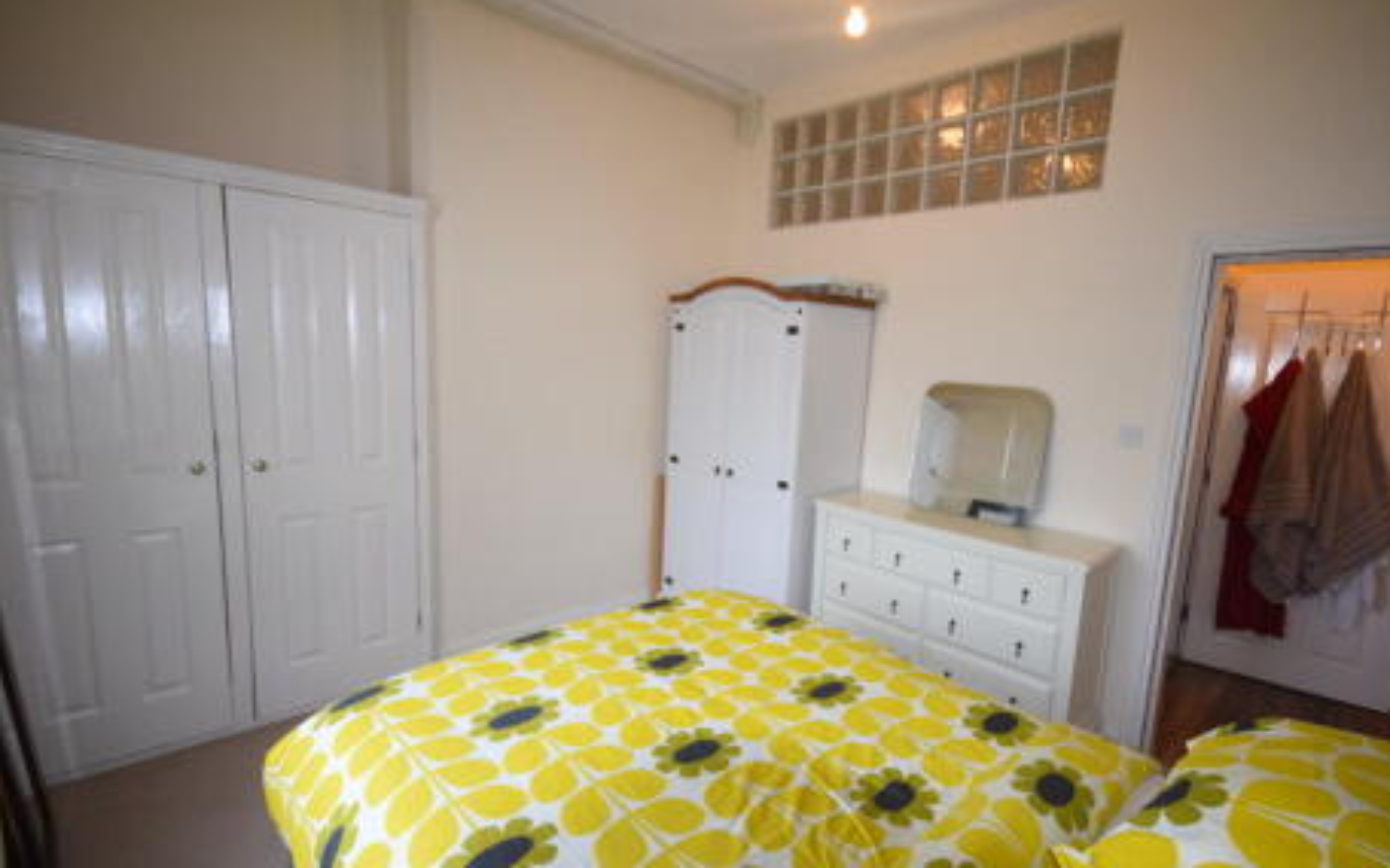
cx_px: 722
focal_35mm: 18
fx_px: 664
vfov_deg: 66.4
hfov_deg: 92.6
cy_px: 449
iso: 800
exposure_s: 1/100
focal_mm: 11
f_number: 5
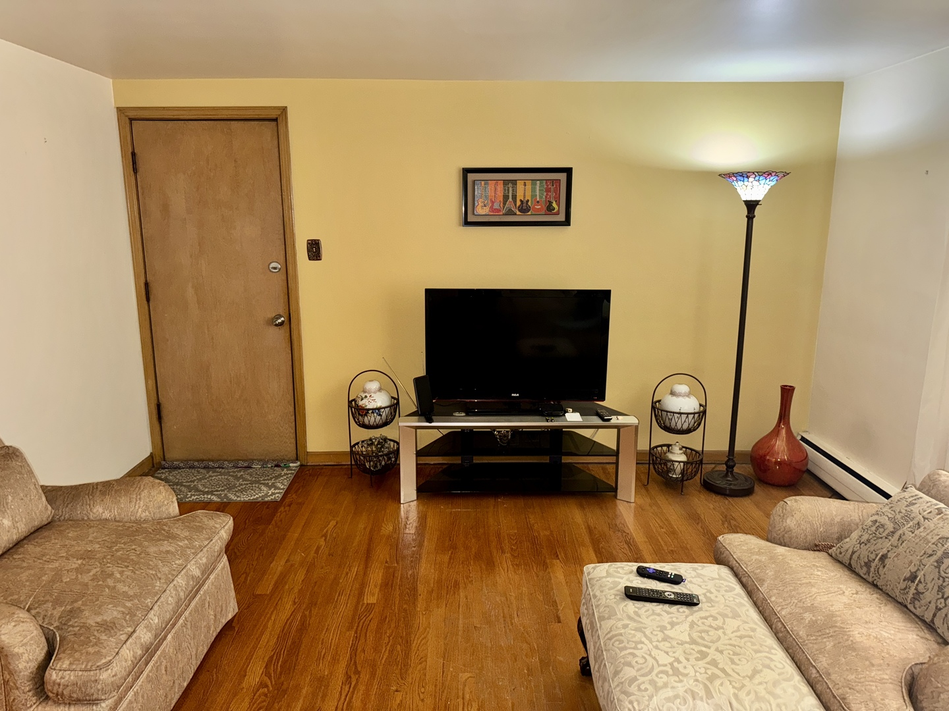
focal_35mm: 24
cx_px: 474
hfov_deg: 71.6
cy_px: 356
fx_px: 658
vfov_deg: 56.8
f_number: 1.78
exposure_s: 1/15
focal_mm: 6.76
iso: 160
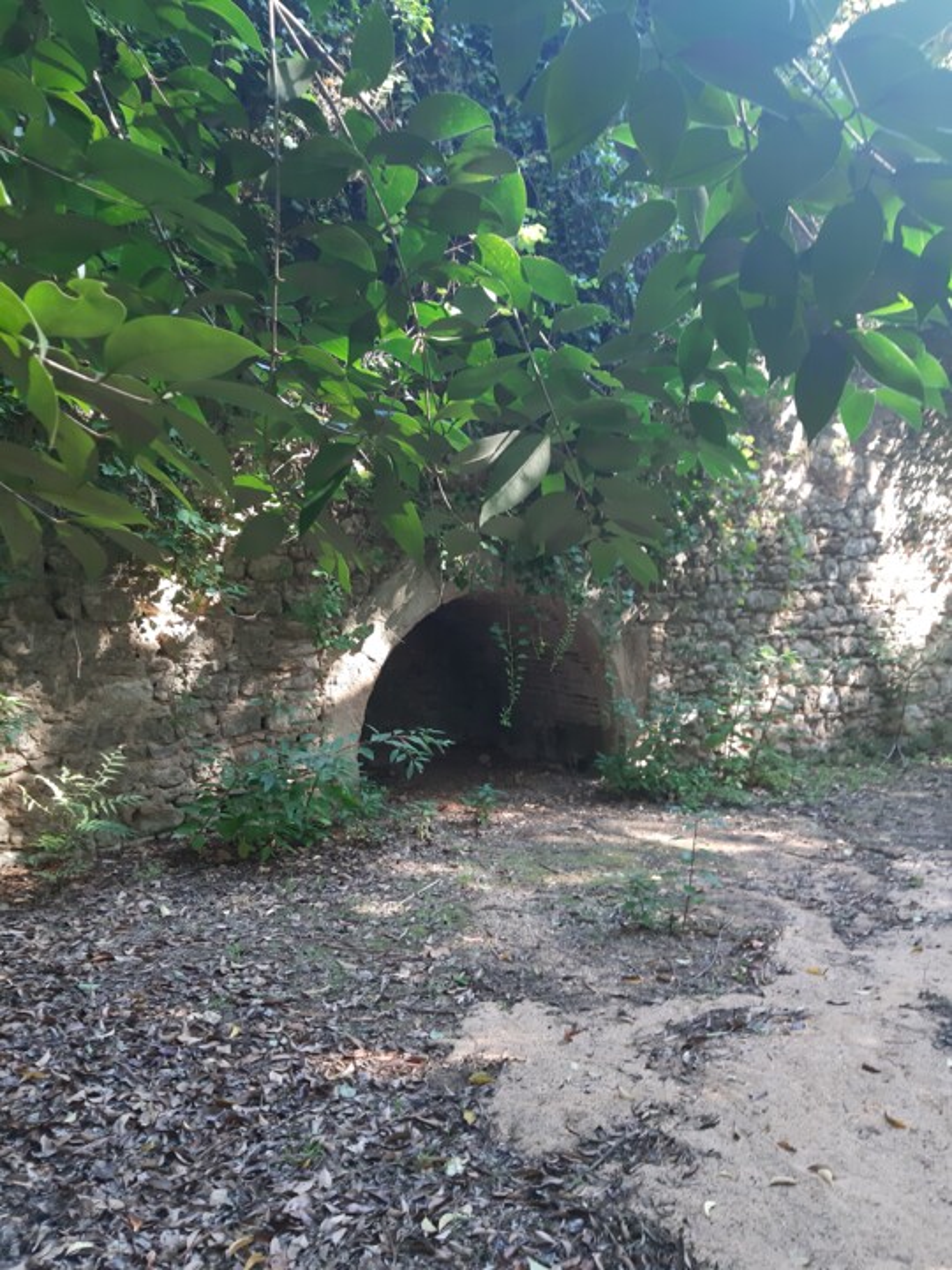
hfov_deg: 51.4
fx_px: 990
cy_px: 635
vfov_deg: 65.3
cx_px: 476
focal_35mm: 27
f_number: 1.7
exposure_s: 1/50
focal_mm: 3.93
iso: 100
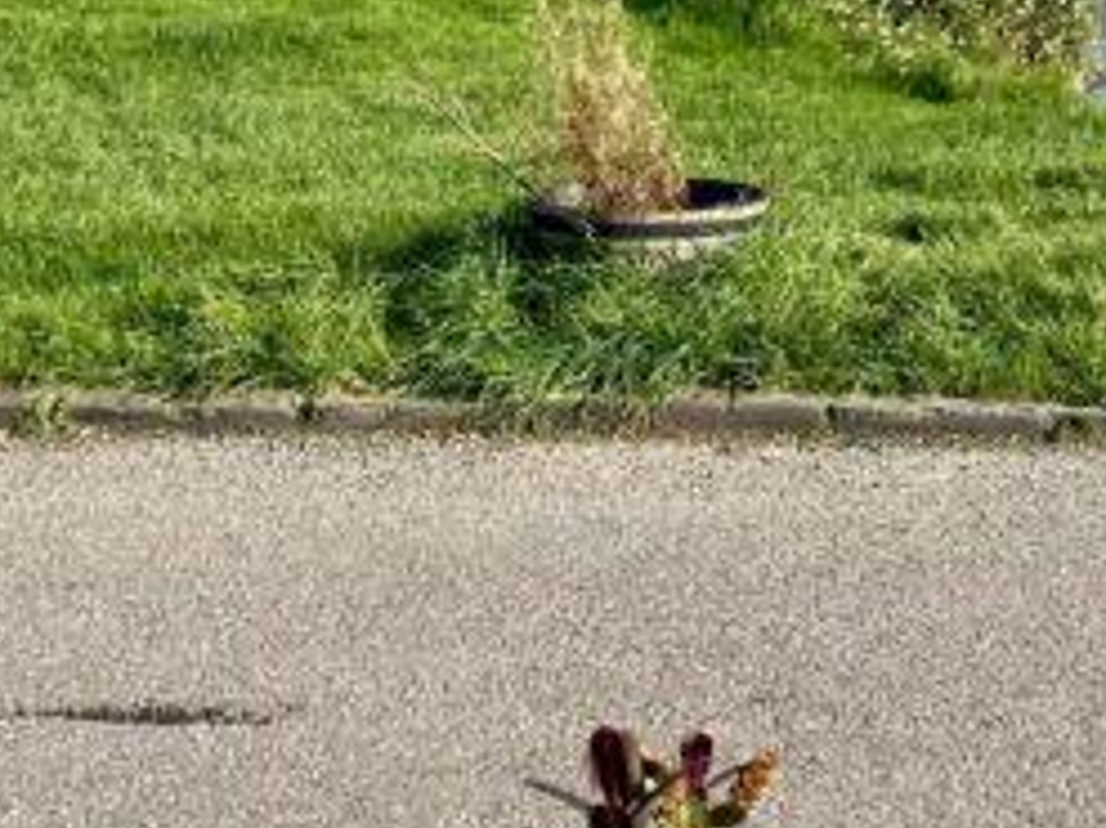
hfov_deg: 17.3
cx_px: 1366
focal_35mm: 108
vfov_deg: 12.6
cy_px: -613
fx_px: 3449
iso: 32
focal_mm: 4.25
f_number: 1.8
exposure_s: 1/2967
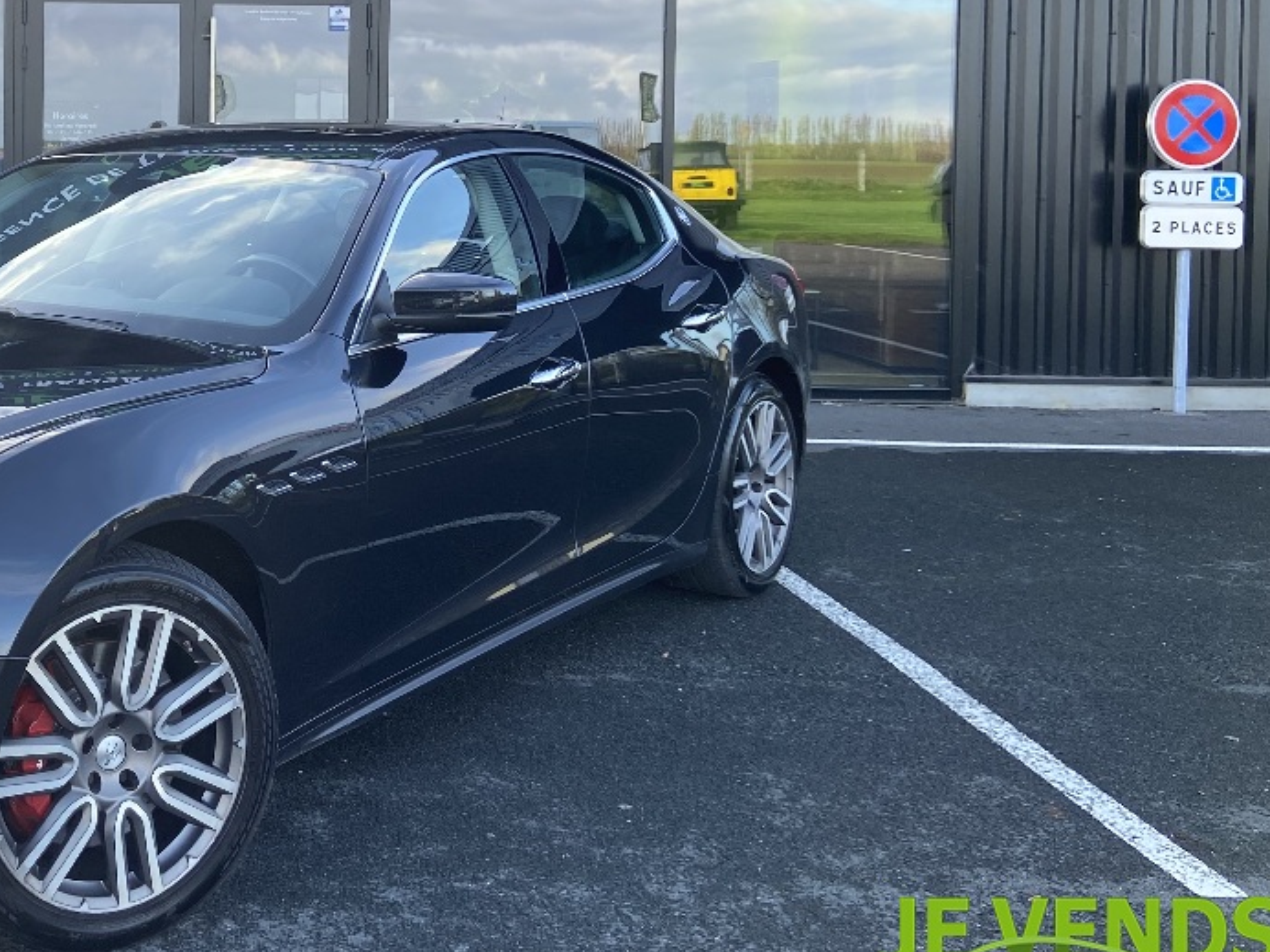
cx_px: 141
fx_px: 1761
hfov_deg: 37.2
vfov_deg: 29.8
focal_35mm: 48
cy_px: 231
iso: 32
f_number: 1.8
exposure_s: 1/237
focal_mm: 4.25
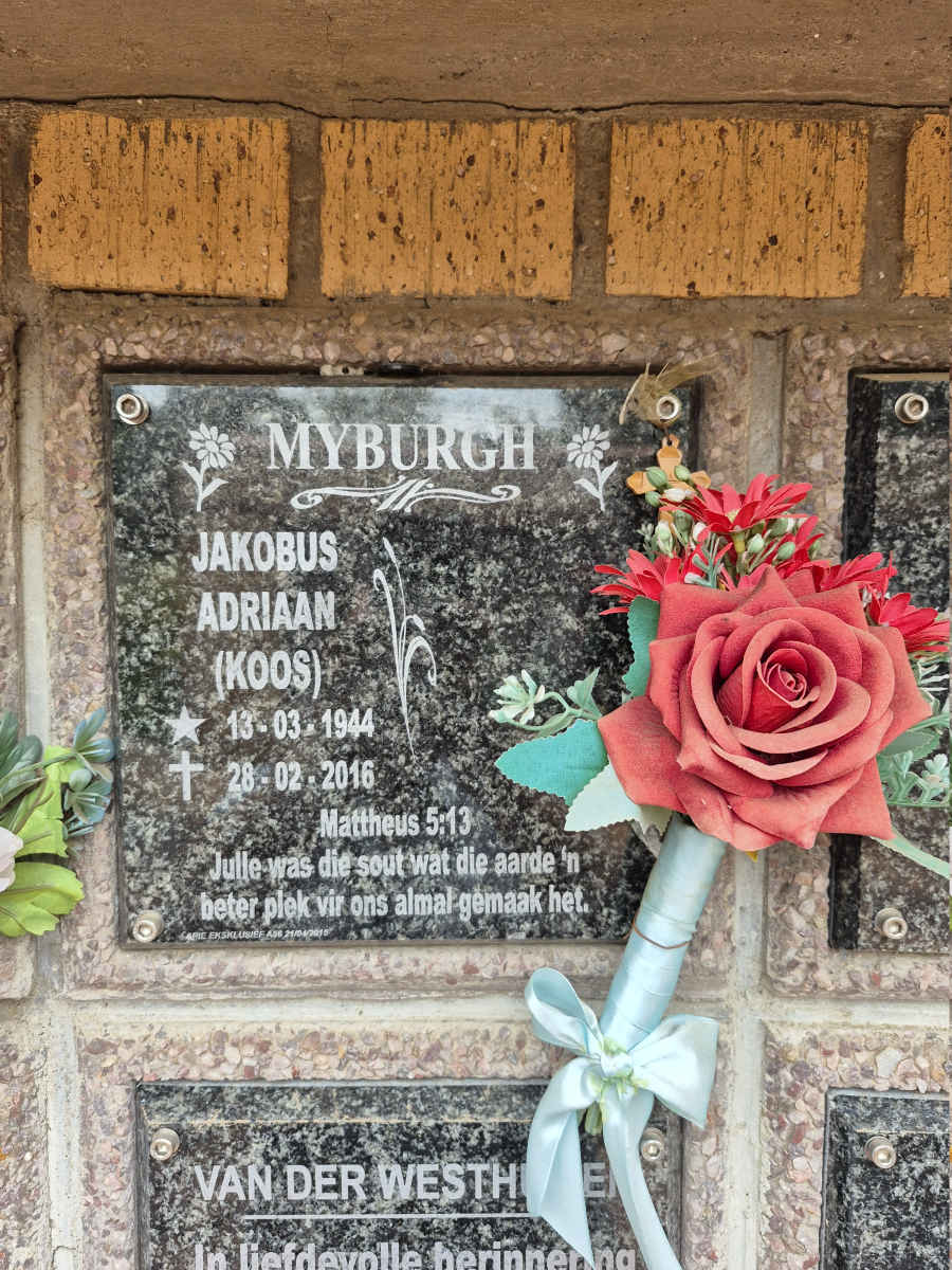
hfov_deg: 58.9
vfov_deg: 73.9
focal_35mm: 23
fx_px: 843
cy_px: 635
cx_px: 476
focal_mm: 5.4
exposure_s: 1/180
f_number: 1.8
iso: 100
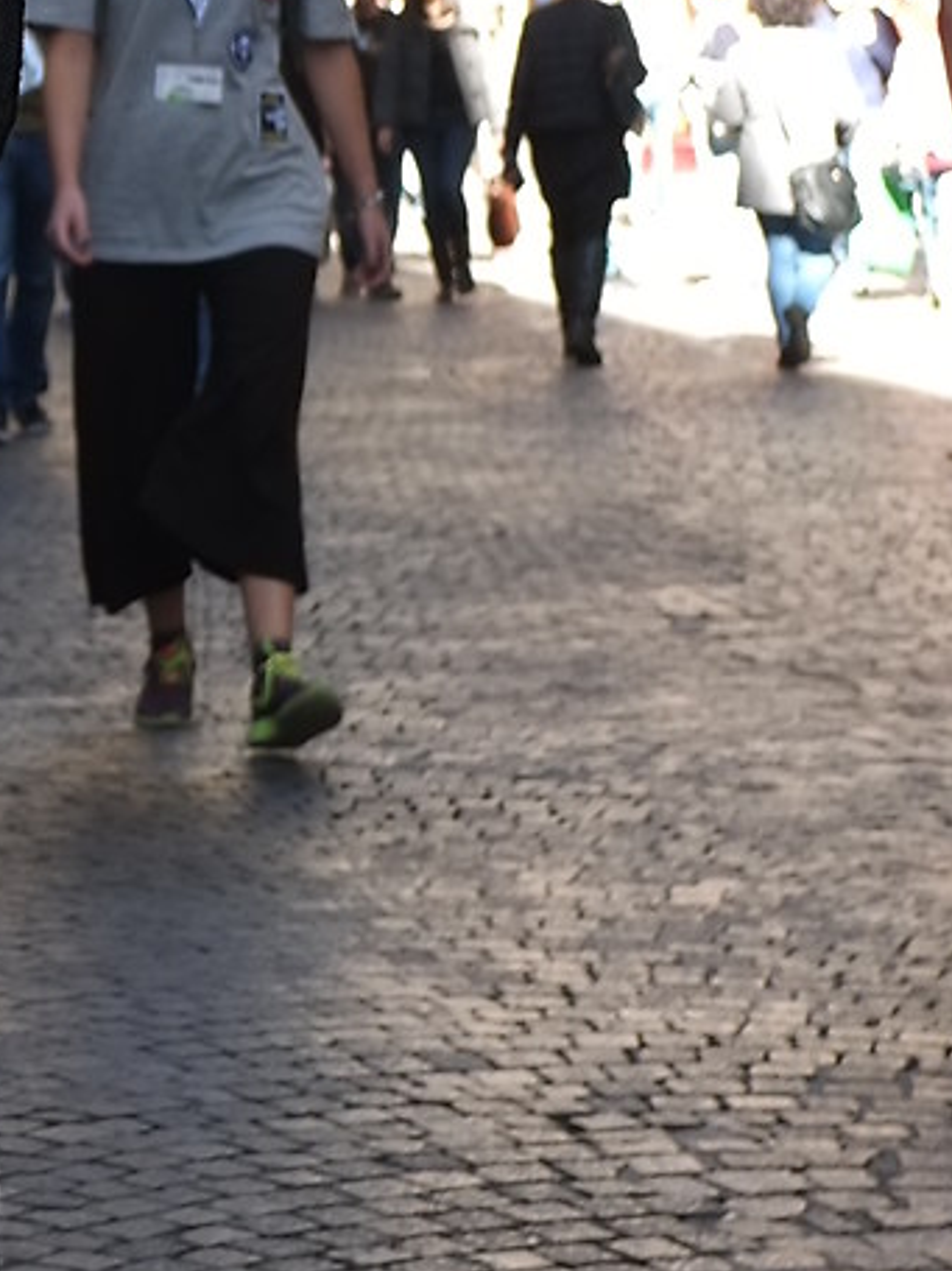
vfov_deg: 14.2
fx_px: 5026
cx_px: -757
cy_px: -39
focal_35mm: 137
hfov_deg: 10.2
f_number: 4
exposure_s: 1/75
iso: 100
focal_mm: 18
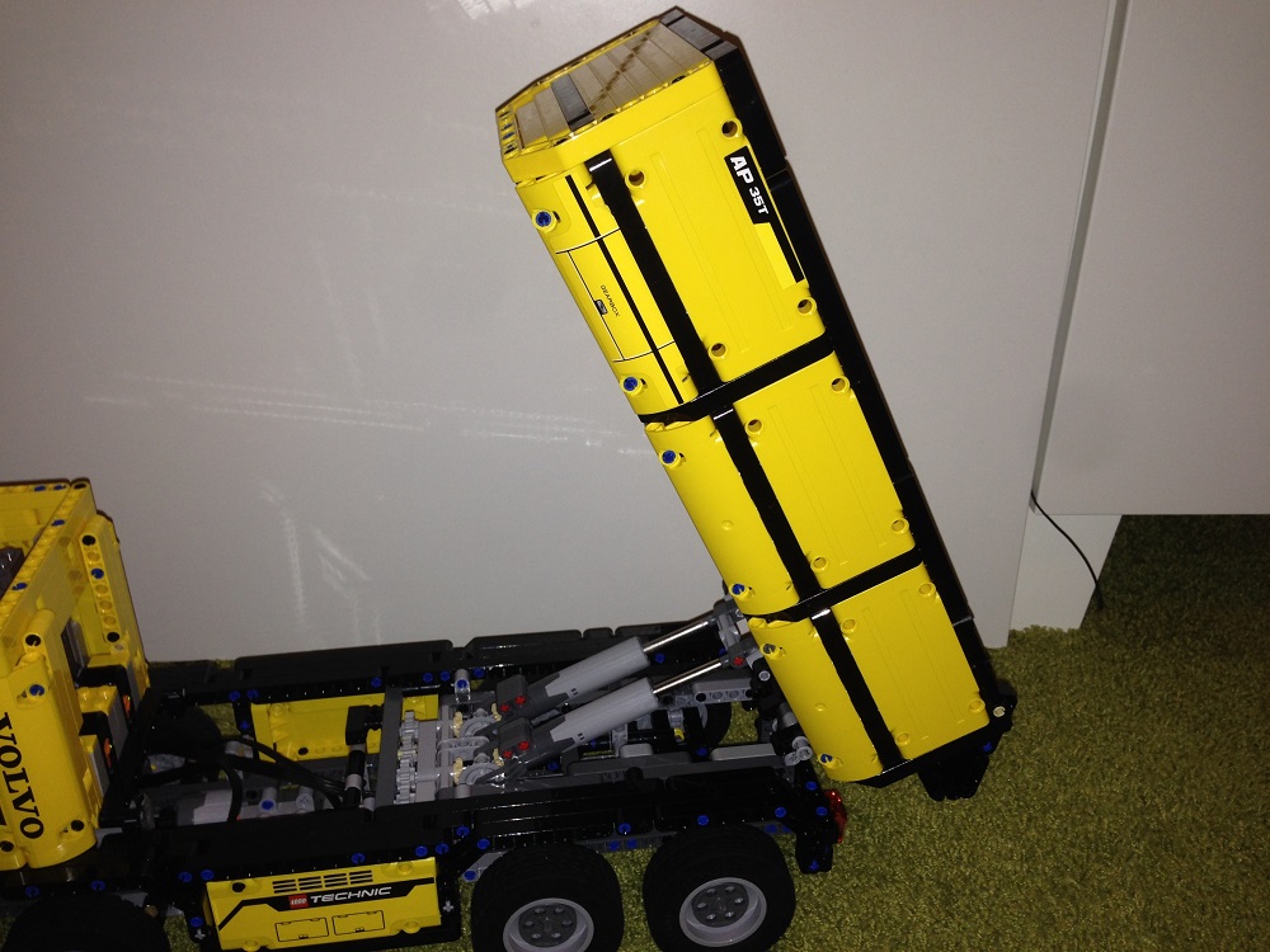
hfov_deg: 55.4
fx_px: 1211
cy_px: 476
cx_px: 635
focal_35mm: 33
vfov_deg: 42.9
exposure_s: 1/25
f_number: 2.4
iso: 50
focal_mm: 4.12
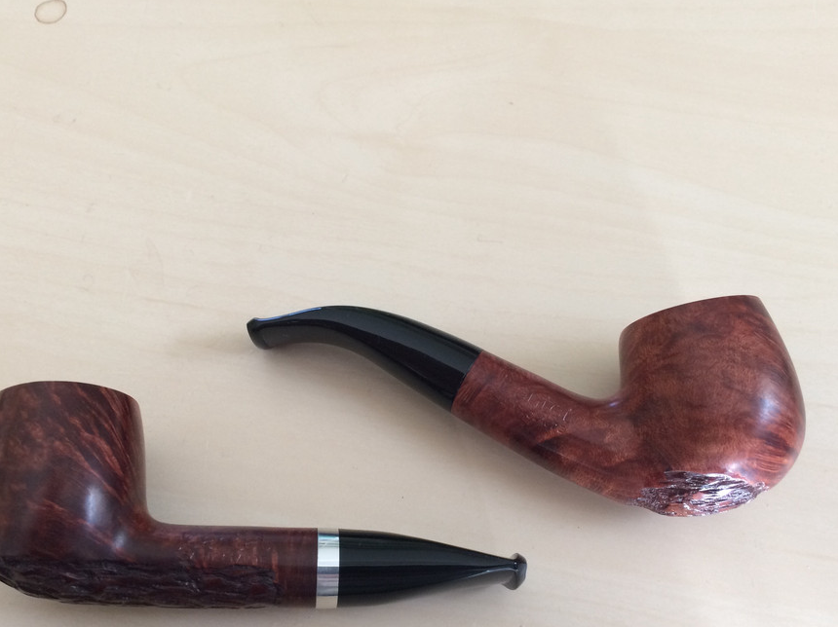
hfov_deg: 51.3
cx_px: 386
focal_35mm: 36
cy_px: 378
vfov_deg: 39.4
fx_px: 871
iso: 64
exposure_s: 1/33
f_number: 2.2
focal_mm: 4.15
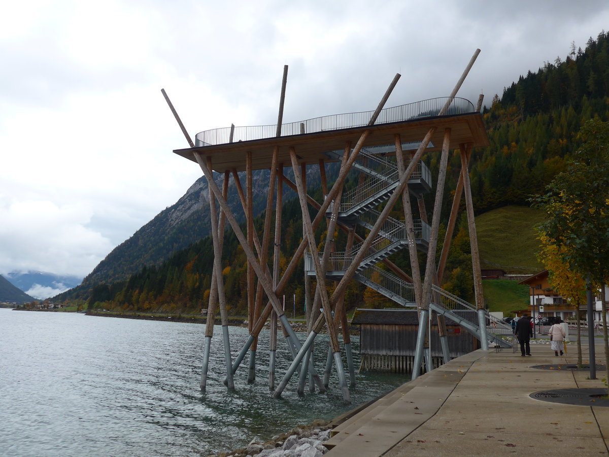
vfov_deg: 41.8
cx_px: 304
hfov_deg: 54.0
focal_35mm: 34
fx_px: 598
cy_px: 228
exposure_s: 1/250
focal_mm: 7
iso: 80
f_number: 2.8
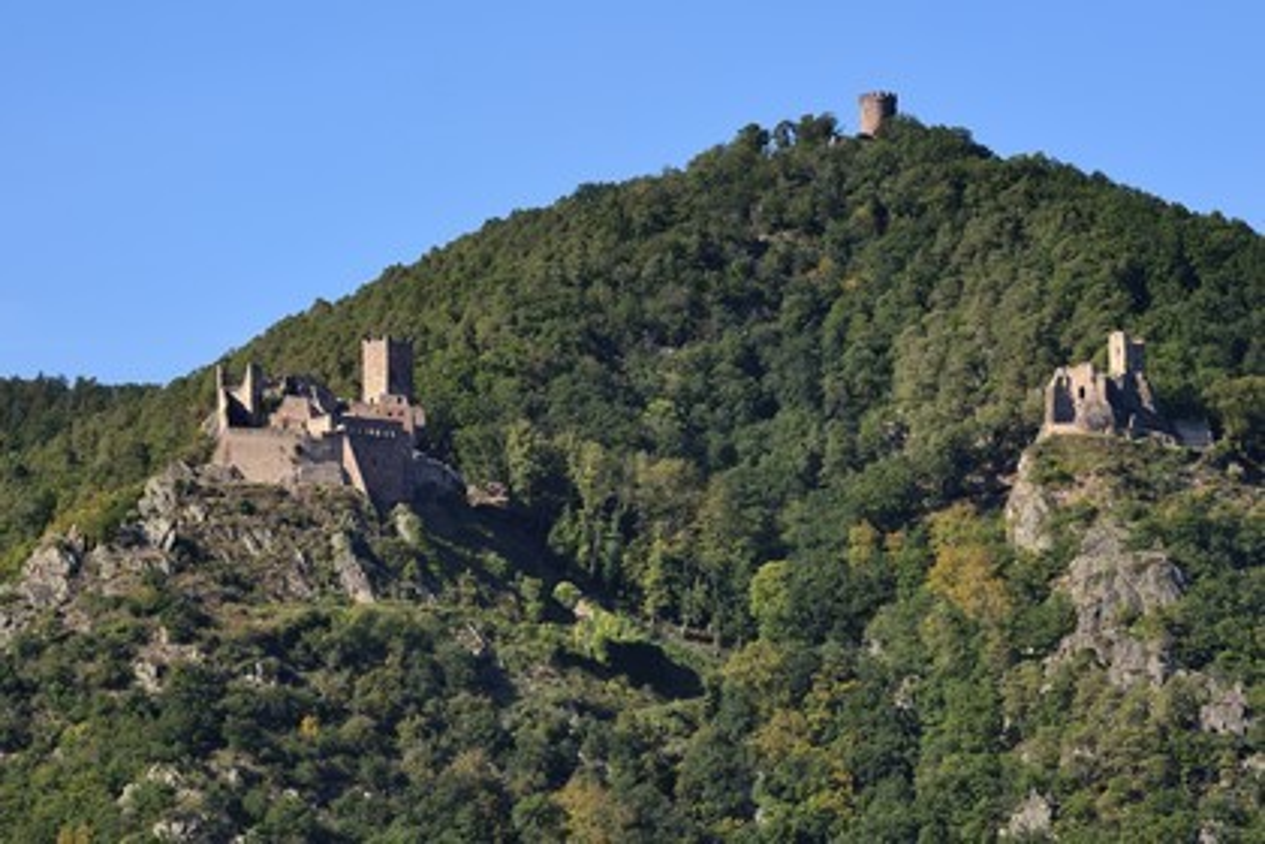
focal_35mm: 200
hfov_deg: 10.3
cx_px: 632
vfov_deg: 6.9
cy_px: 422
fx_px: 7027
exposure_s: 1/250
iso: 200
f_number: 13
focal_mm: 200
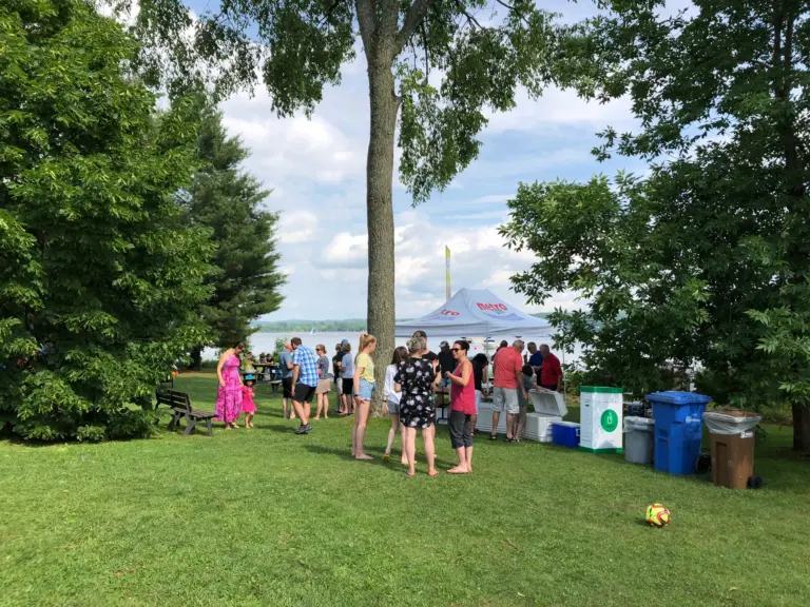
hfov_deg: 63.4
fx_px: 655
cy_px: 304
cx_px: 405
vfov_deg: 49.7
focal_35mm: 28
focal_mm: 3.99
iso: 20
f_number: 1.8
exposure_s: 1/1656
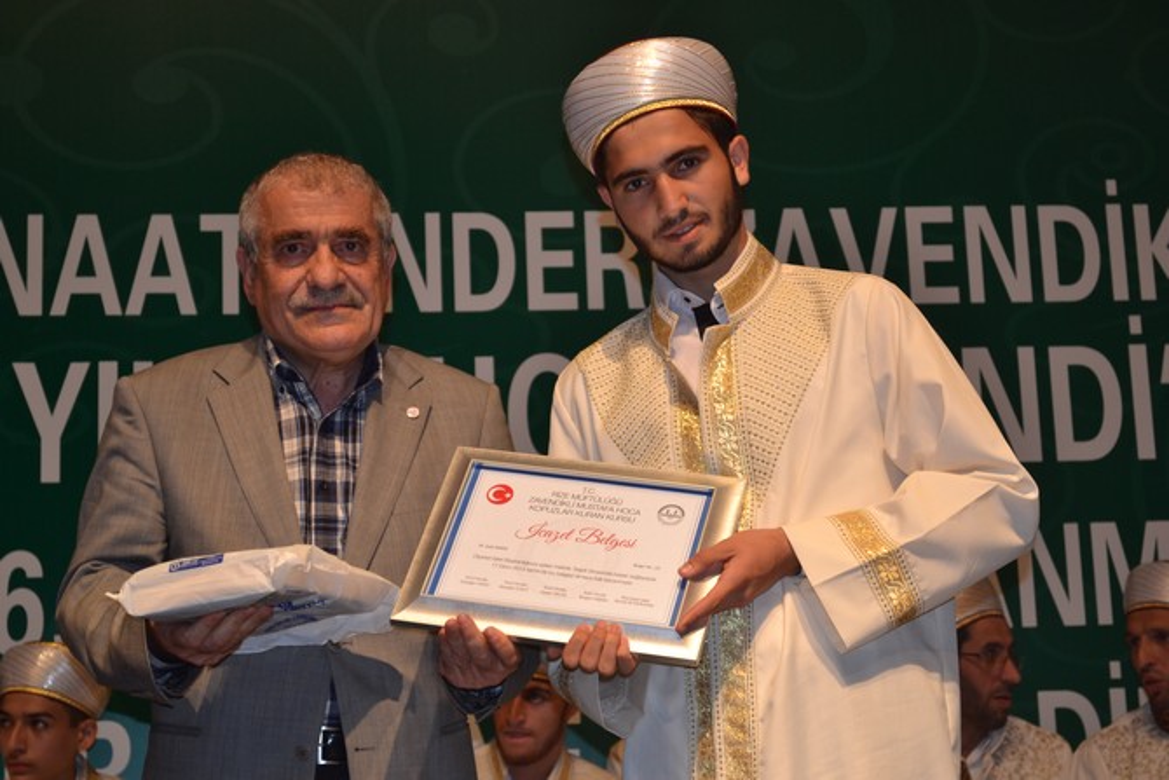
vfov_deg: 18.9
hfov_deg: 28.1
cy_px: 390
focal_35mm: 72
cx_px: 584
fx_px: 2338
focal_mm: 48
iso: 400
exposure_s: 1/60
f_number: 5.6
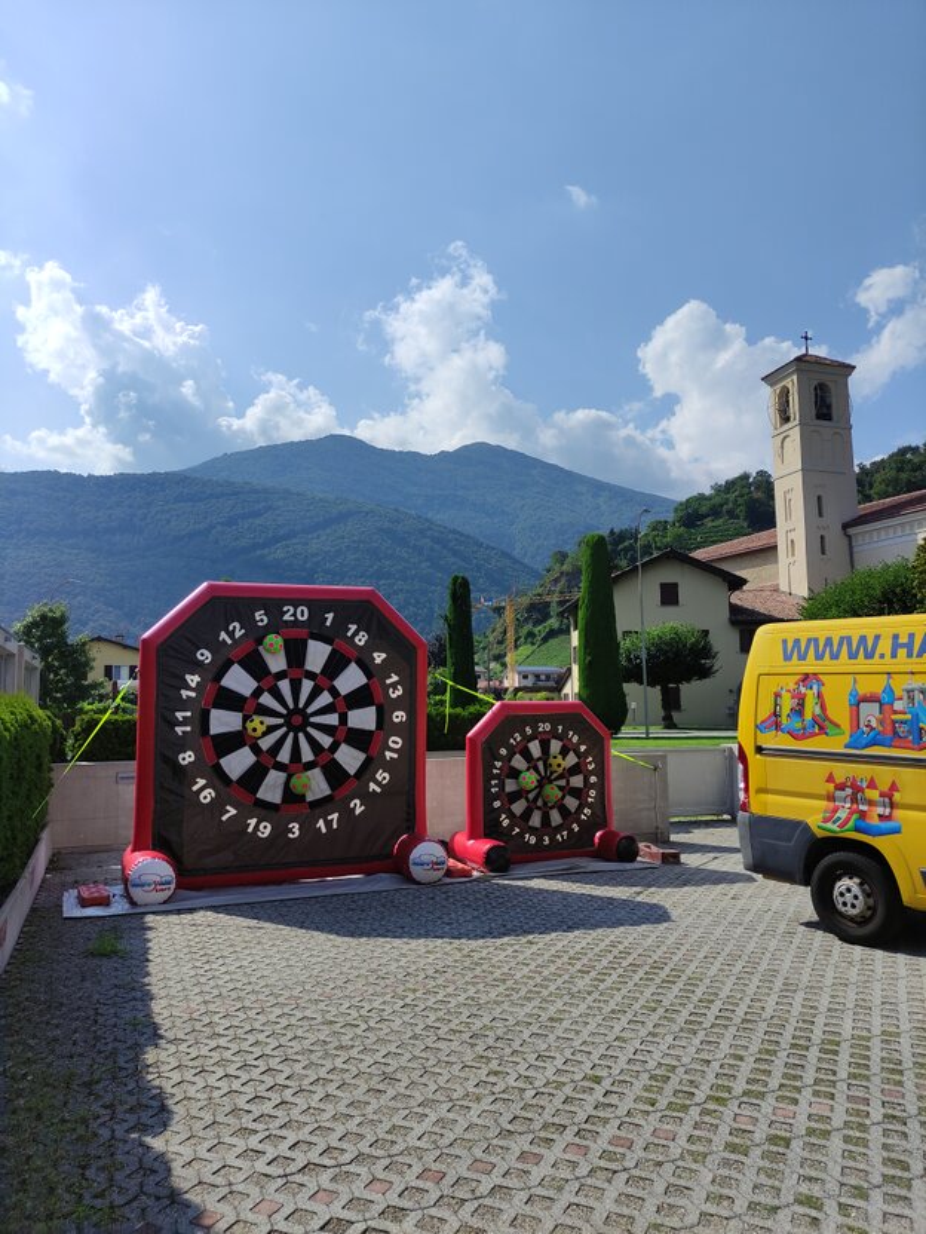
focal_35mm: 25
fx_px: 891
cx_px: 463
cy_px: 617
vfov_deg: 69.4
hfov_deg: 54.9
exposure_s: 1/3039
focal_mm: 5.43
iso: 100
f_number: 1.89
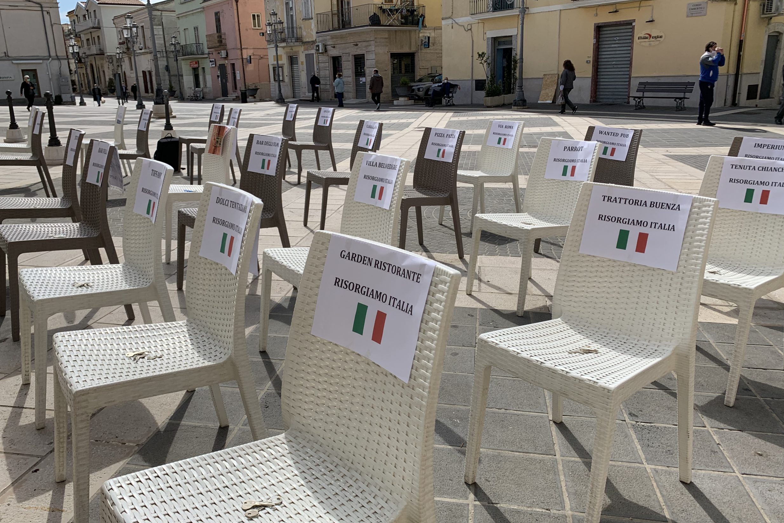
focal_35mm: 28
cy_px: 259
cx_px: 386
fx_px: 610
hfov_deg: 65.5
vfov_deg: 46.4
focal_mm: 4.25
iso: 25
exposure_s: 1/2421
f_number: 1.8
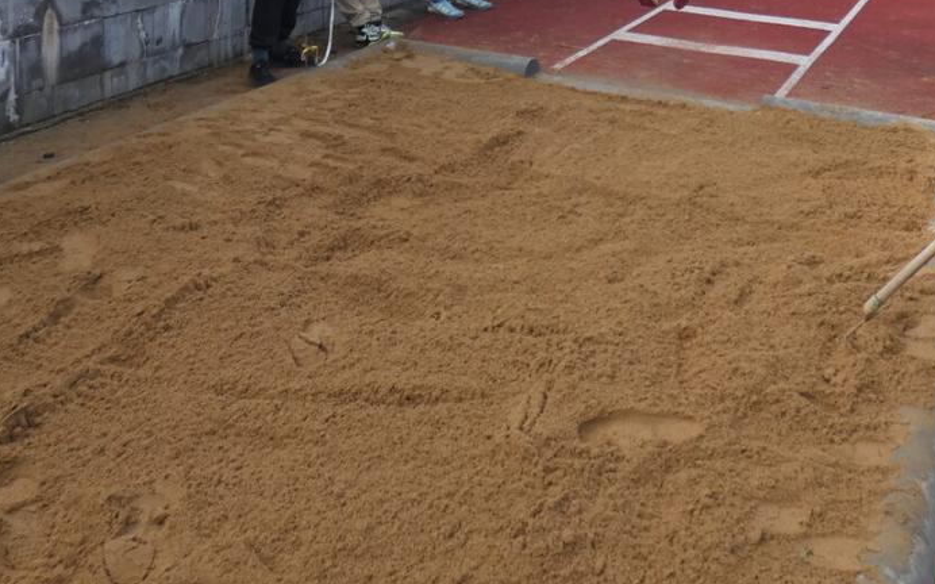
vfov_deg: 28.4
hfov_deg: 48.0
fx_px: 1044
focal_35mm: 41
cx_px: 550
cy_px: -54
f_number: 2.8
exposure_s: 1/500
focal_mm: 3.6
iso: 80
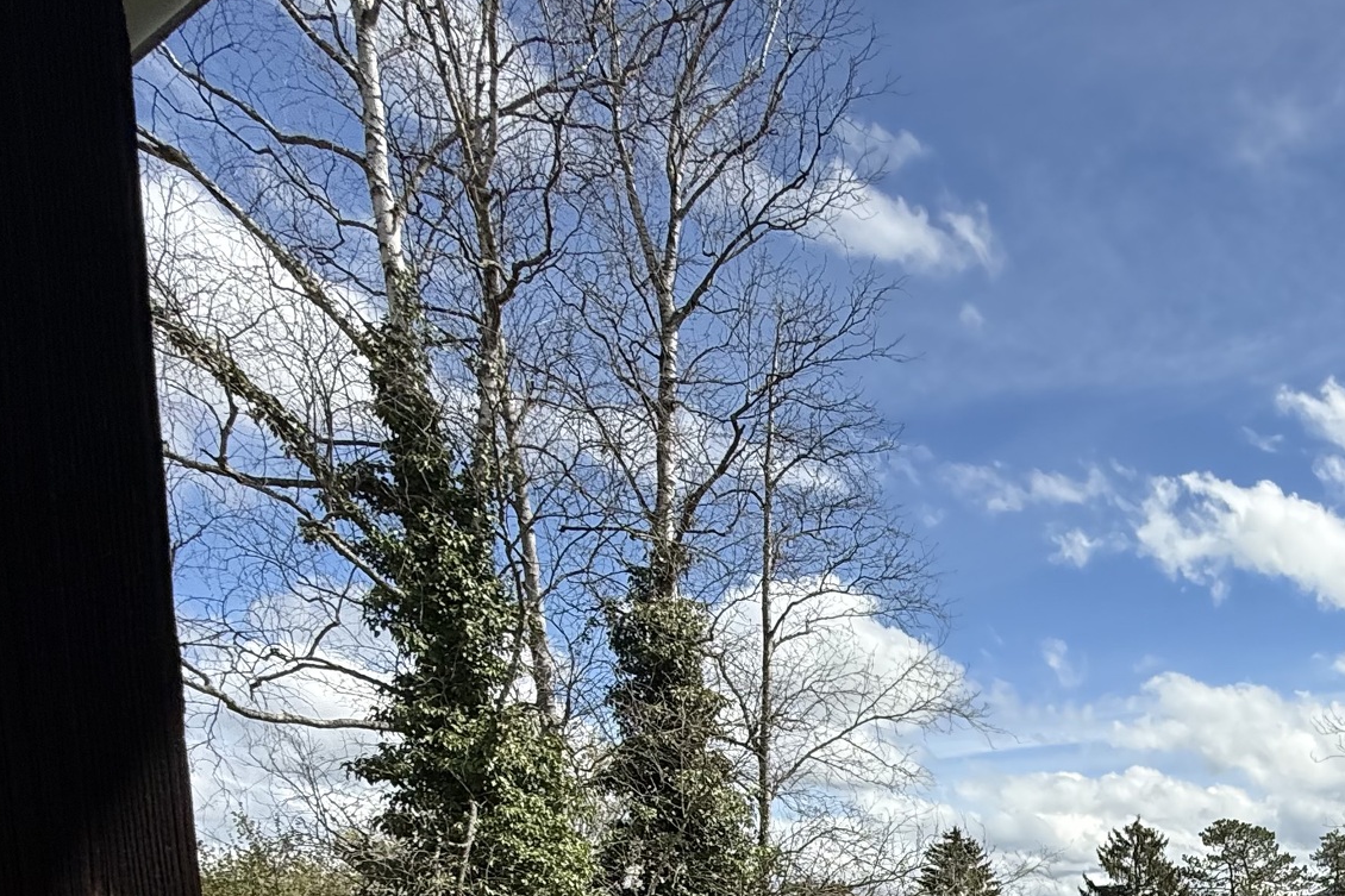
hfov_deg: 50.2
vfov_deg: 33.3
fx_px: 1233
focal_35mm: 33
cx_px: 1234
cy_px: 1052
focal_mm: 2.22
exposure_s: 1/1901
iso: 50
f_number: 2.2
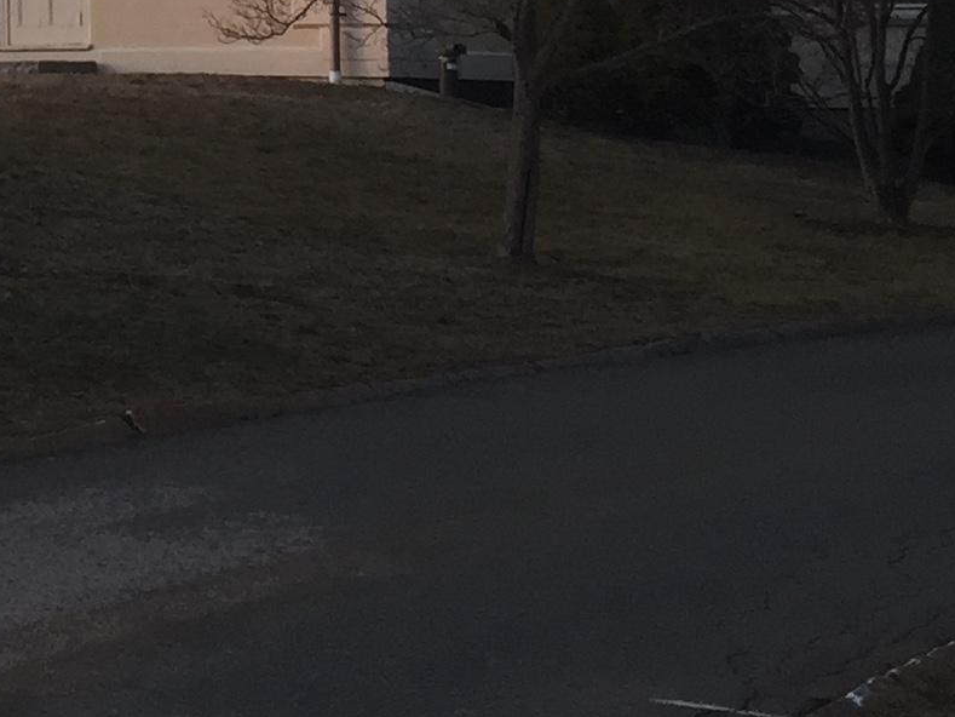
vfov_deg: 11.8
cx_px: -301
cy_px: -395
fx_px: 3311
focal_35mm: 120
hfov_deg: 15.6
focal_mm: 4.15
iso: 32
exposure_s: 1/152
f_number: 2.2
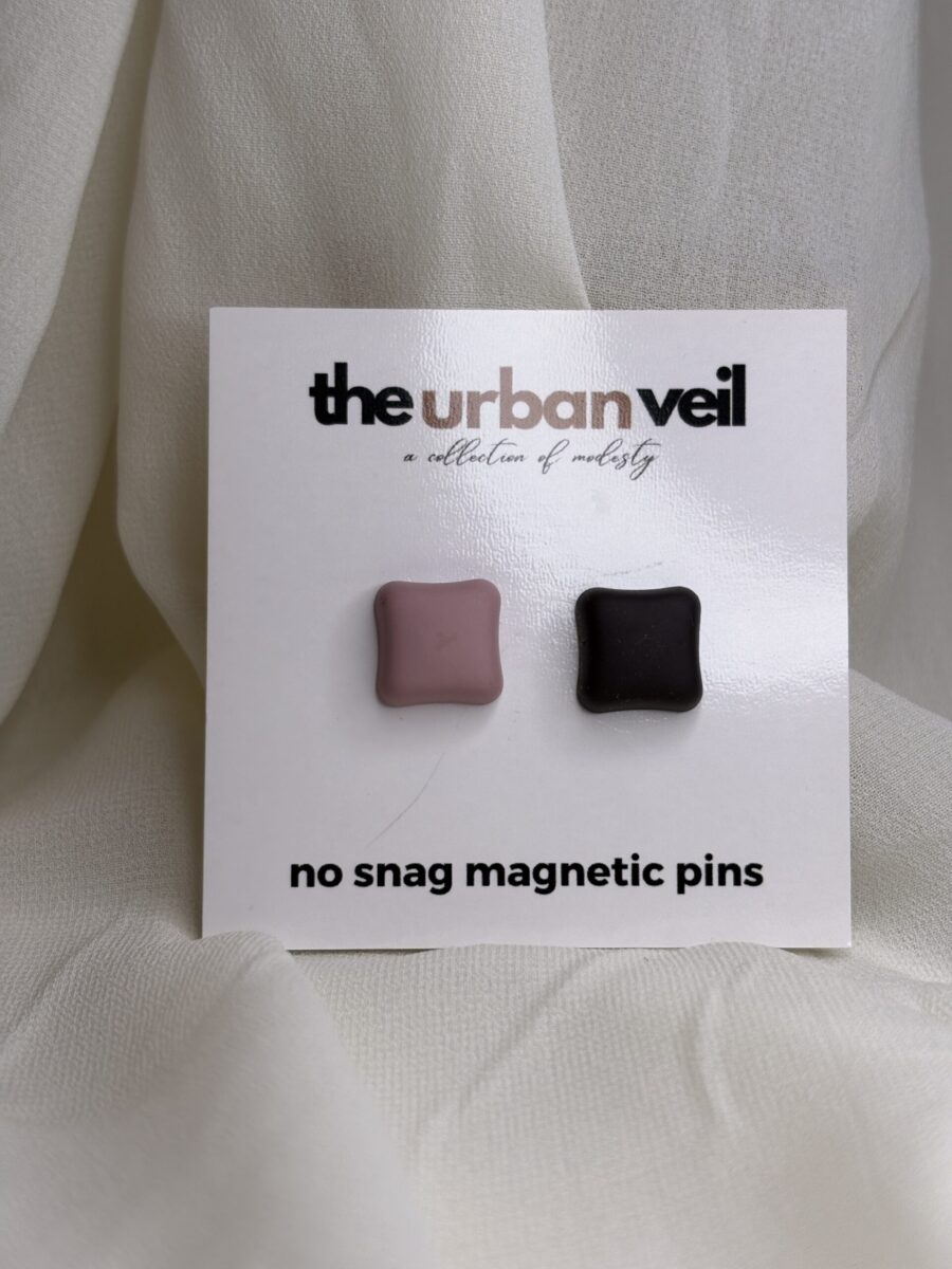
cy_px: 634
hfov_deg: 28.0
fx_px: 1907
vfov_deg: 36.8
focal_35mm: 52
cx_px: 476
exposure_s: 1/386
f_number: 1.6
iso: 40
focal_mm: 5.96
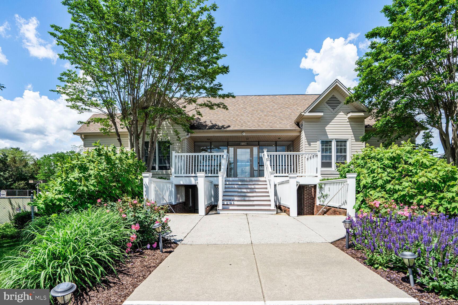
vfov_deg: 73.7
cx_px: 229
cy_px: 152
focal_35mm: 16
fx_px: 204
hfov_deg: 96.7
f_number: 7.1
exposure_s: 1/1250
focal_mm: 16
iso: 400
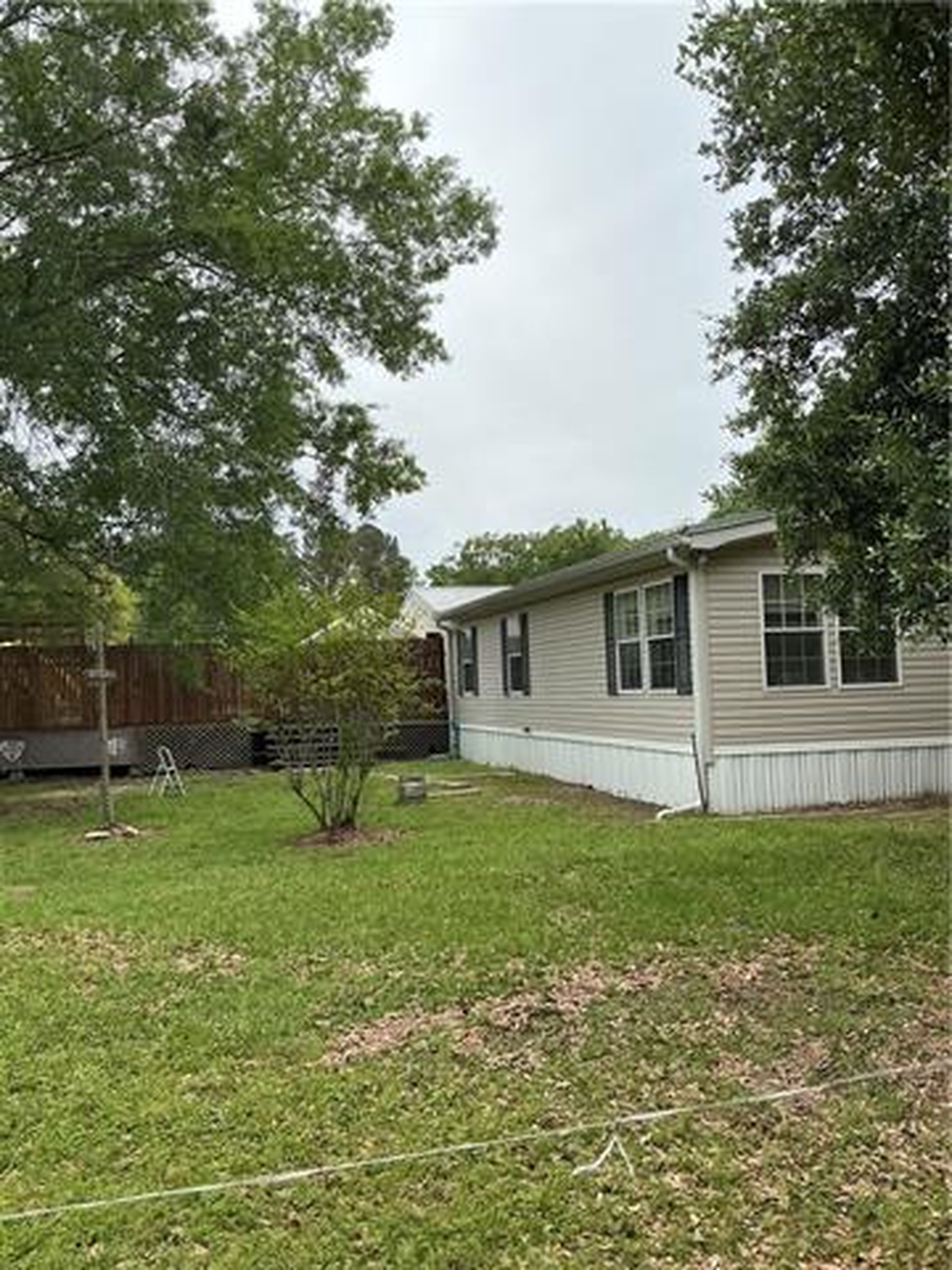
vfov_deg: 63.4
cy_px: 635
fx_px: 1027
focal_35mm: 28
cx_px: 476
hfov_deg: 49.7
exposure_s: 1/1377
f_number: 1.8
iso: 25
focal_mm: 3
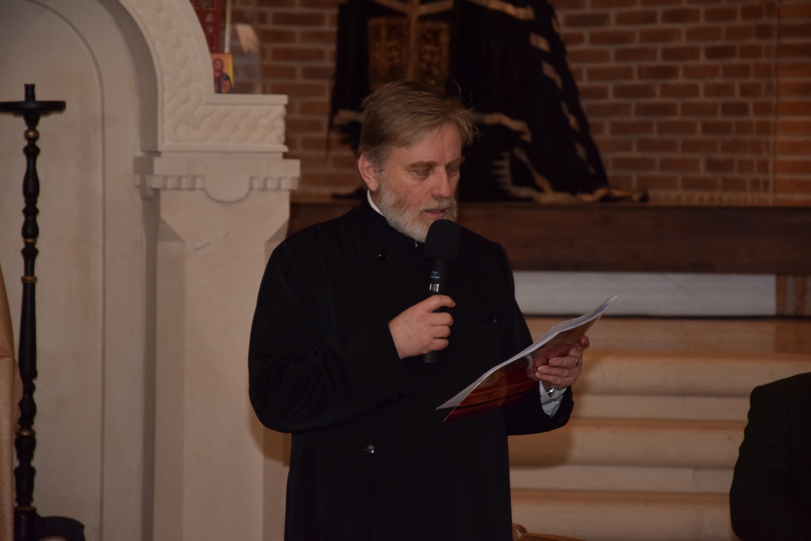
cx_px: 406
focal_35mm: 158
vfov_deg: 8.7
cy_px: 270
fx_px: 3548
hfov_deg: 13.0
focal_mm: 105
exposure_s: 1/80
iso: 1000
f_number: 5.6
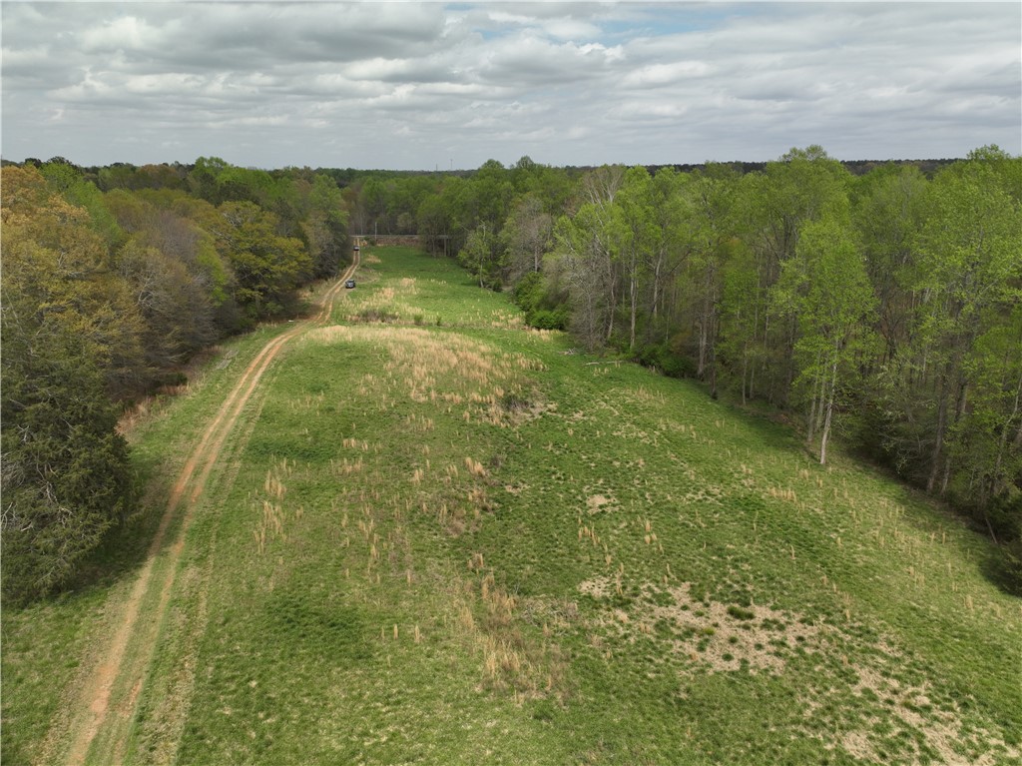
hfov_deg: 71.6
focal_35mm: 24
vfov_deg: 56.8
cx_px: 511
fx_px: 708
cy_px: 383
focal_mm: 12.29
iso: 110
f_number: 2.8
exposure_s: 1/240
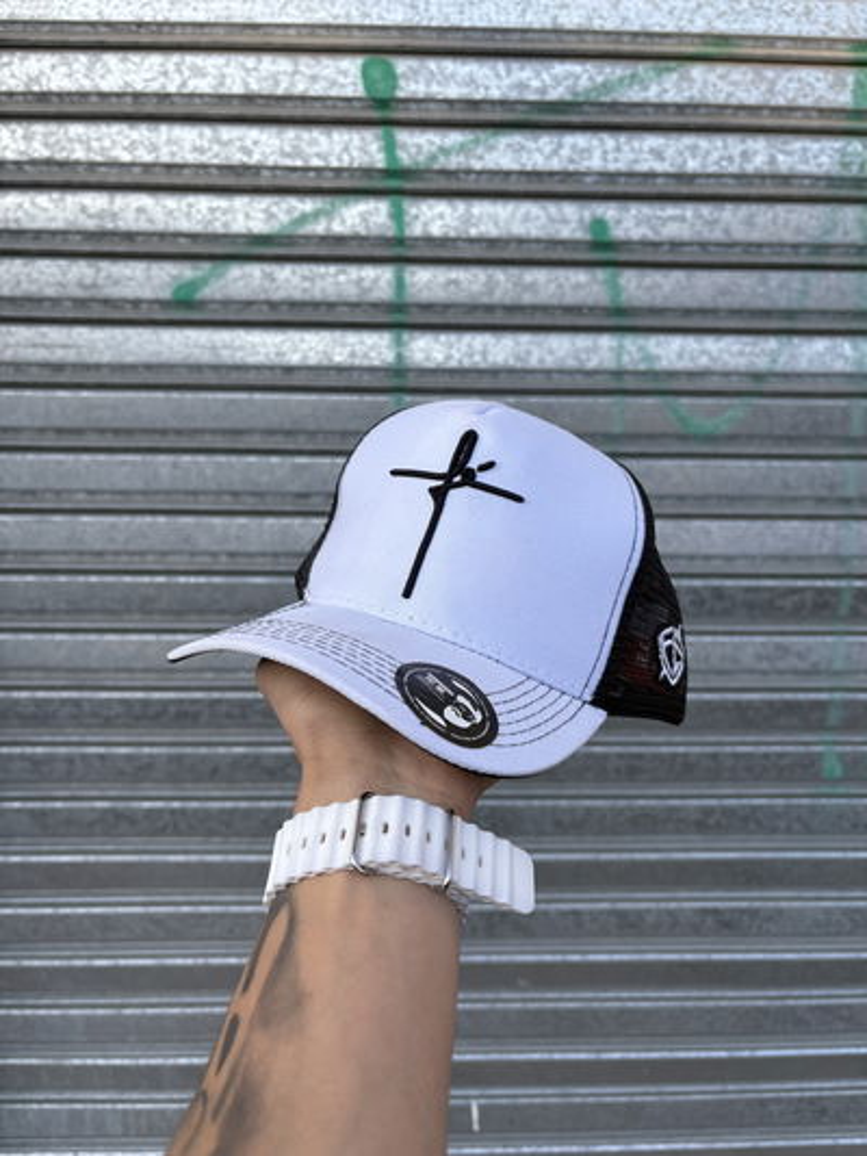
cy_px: 578
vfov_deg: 67.3
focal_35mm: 26
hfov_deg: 53.1
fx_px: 868
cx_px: 434
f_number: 1.6
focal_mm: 5.96
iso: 50
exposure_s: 1/500
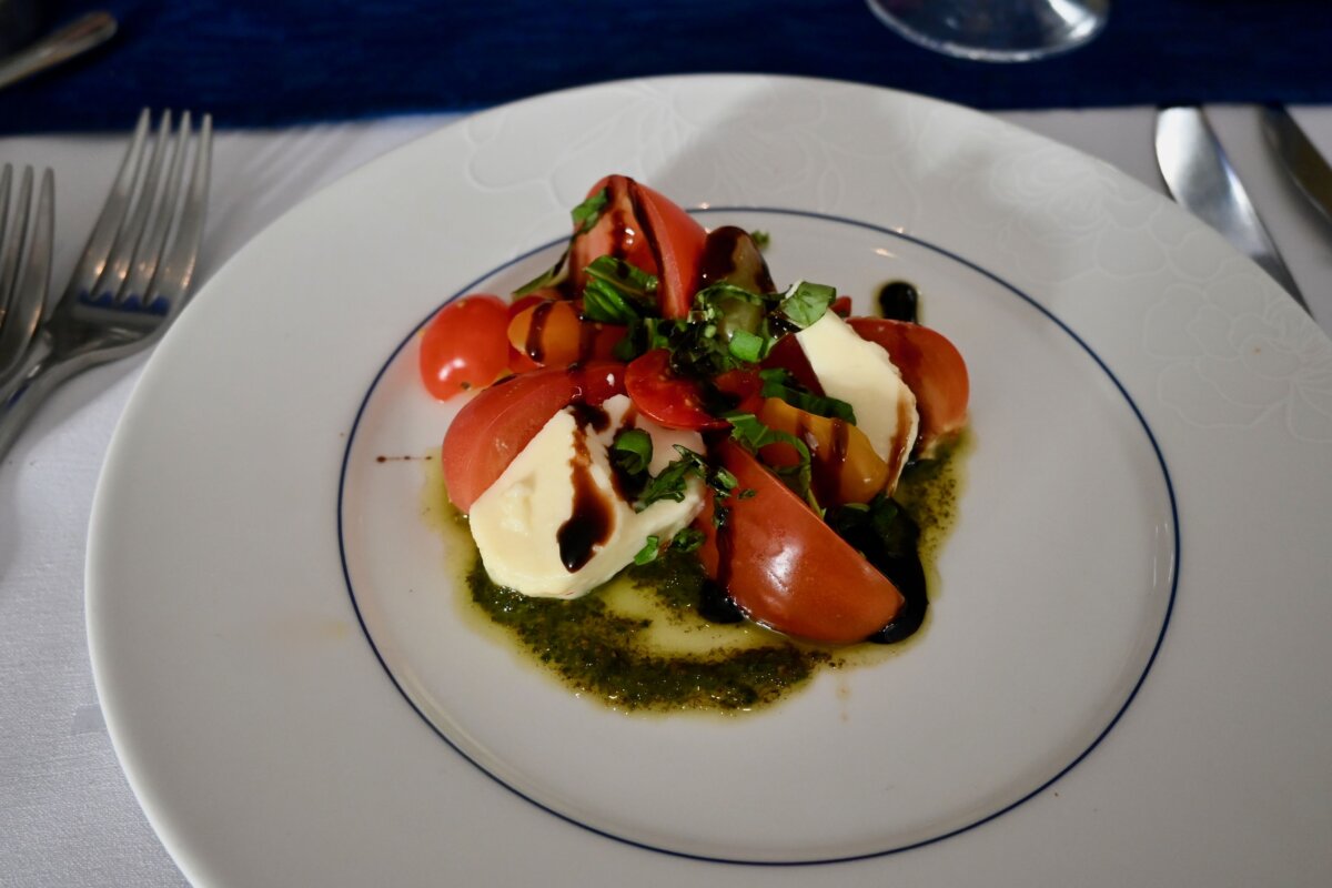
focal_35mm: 24
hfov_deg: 73.7
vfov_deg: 53.1
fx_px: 888
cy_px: 444
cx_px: 666
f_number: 3.5
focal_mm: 16
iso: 720
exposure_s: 1/125
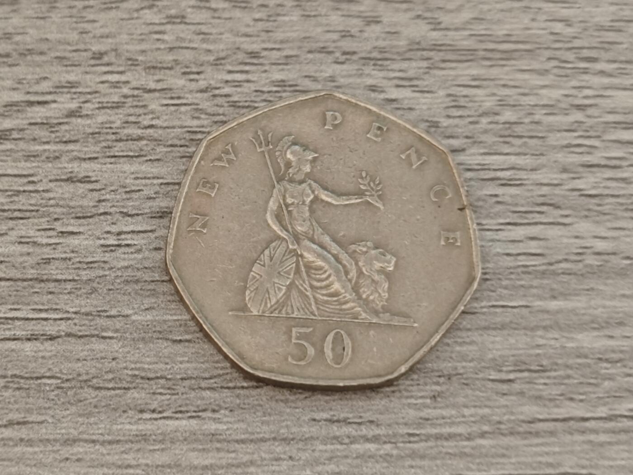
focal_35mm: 75
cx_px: 316
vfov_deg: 19.6
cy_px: 238
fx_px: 1371
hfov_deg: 26.0
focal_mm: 8.7
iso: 500
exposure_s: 1/50
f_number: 1.9
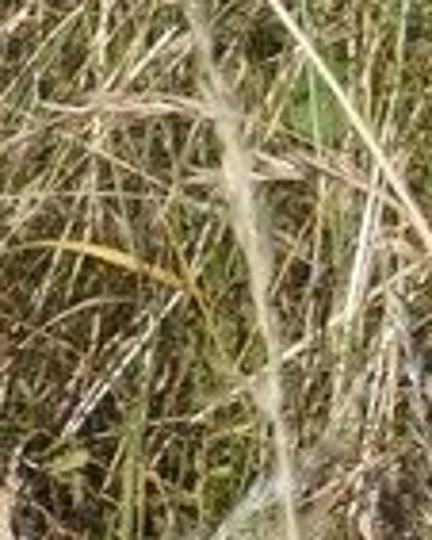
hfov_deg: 2.9
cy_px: -908
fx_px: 7807
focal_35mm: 489
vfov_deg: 3.9
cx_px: -2168
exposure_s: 1/250
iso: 200
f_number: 18
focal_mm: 46
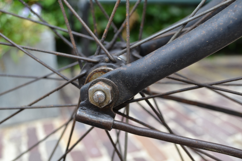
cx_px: 121
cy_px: 80
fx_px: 303
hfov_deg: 43.6
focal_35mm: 45
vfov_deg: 29.9
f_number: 5.6
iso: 140
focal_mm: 30
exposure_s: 1/125
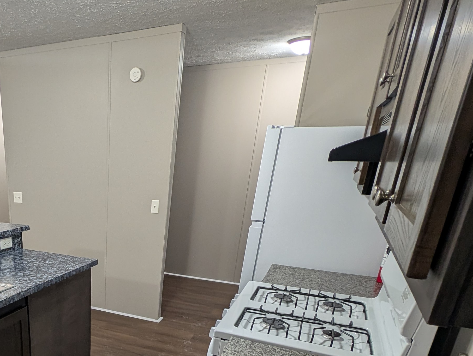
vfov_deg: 46.4
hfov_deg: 59.2
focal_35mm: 27
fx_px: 369
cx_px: 83
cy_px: 321
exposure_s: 1/30
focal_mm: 2.23
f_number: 1.95
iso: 145
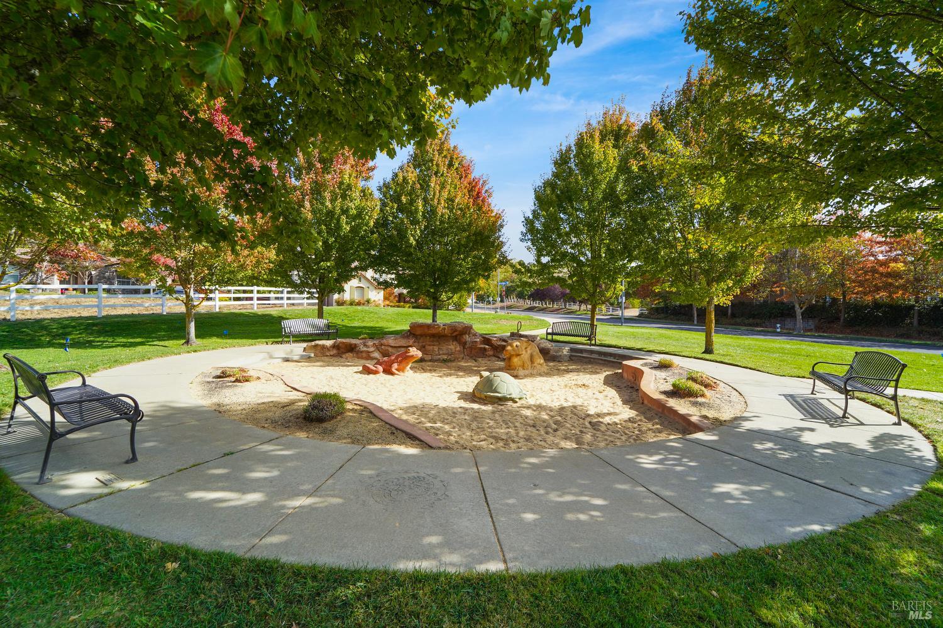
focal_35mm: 14
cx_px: 472
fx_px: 367
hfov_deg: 104.3
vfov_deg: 81.2
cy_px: 314
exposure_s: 1/125
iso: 100
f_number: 8
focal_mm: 14
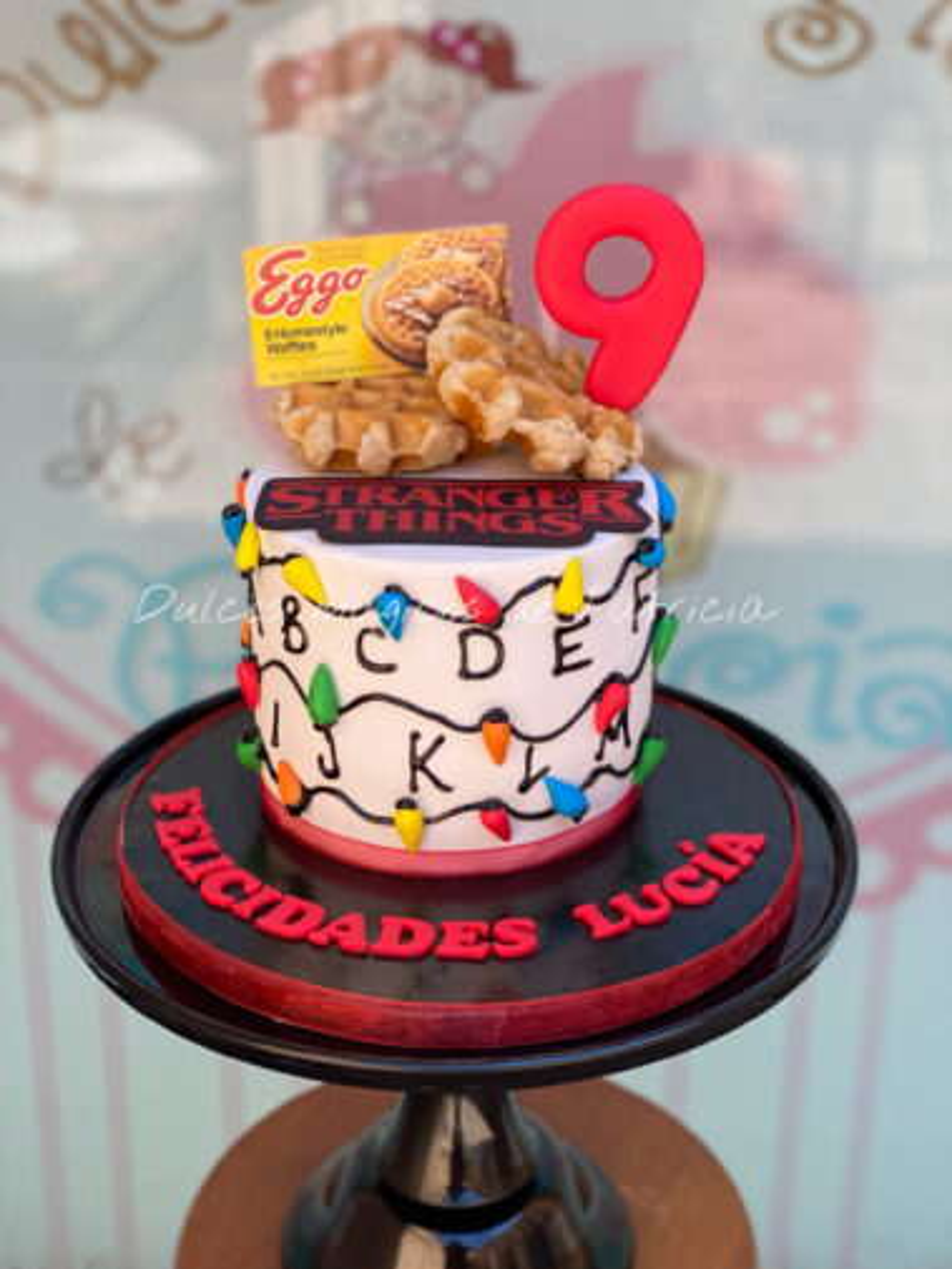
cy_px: 634
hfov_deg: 28.0
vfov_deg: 36.8
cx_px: 476
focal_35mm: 52
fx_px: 1906
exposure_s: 1/324
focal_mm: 6
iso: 20
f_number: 2
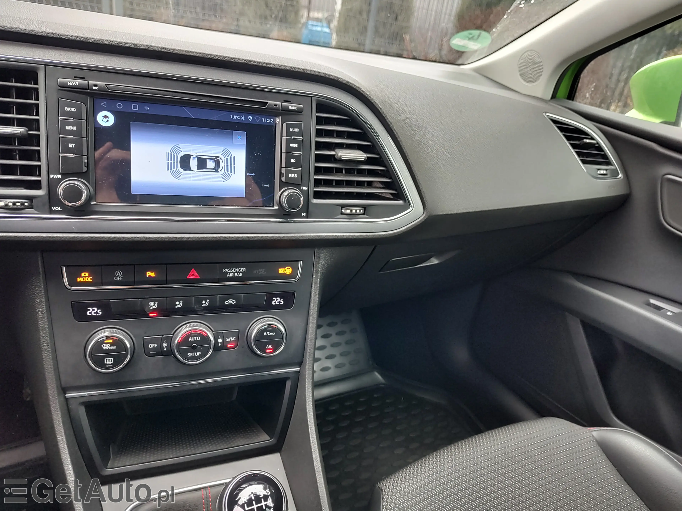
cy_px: 256
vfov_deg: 58.9
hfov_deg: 73.9
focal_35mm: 23
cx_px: 341
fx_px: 453
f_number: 1.8
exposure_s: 1/50
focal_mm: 5.56
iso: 127
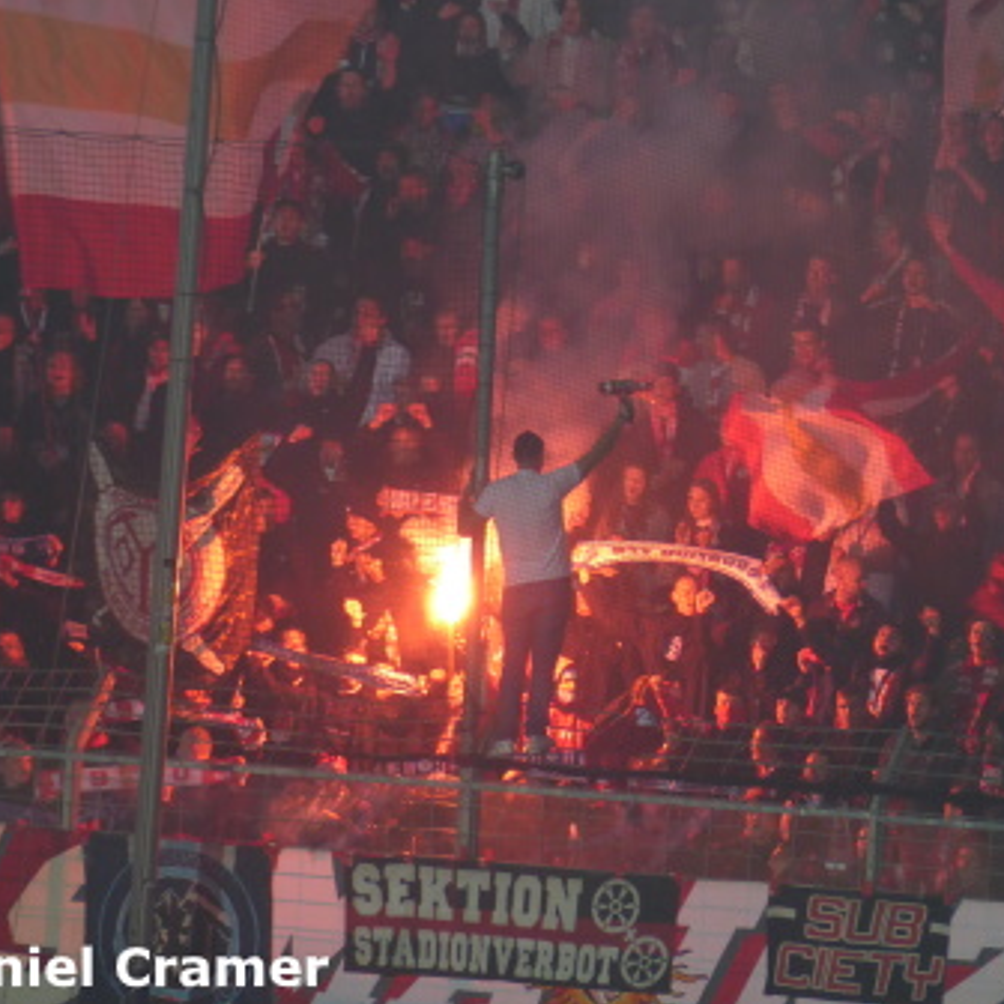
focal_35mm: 853
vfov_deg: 2.1
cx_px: 499
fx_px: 27991
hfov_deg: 2.1
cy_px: 502
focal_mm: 129
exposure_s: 1/80
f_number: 6.4
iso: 400
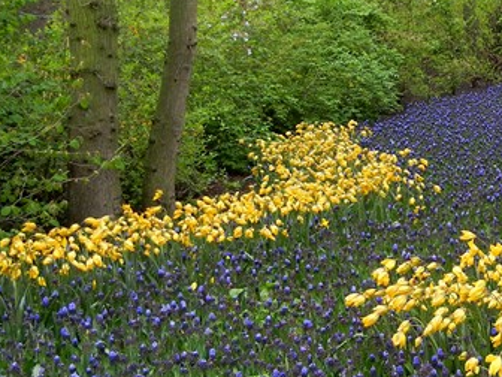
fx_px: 1175
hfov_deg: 23.3
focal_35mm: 81
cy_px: 187
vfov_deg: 18.2
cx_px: 484
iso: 160
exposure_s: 1/44
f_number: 3.6
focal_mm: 6.2
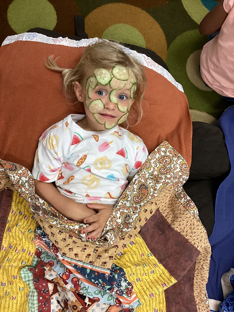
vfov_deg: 58.3
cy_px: 156
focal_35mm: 31
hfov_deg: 45.5
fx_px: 279
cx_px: 117
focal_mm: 3.3
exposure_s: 1/60
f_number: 2.4
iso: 200
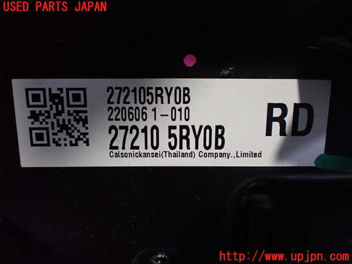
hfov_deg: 60.0
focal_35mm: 30
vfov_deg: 46.8
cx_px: 176
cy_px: 132
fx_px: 305
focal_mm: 5.4
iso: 800
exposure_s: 1/60
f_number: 2.3
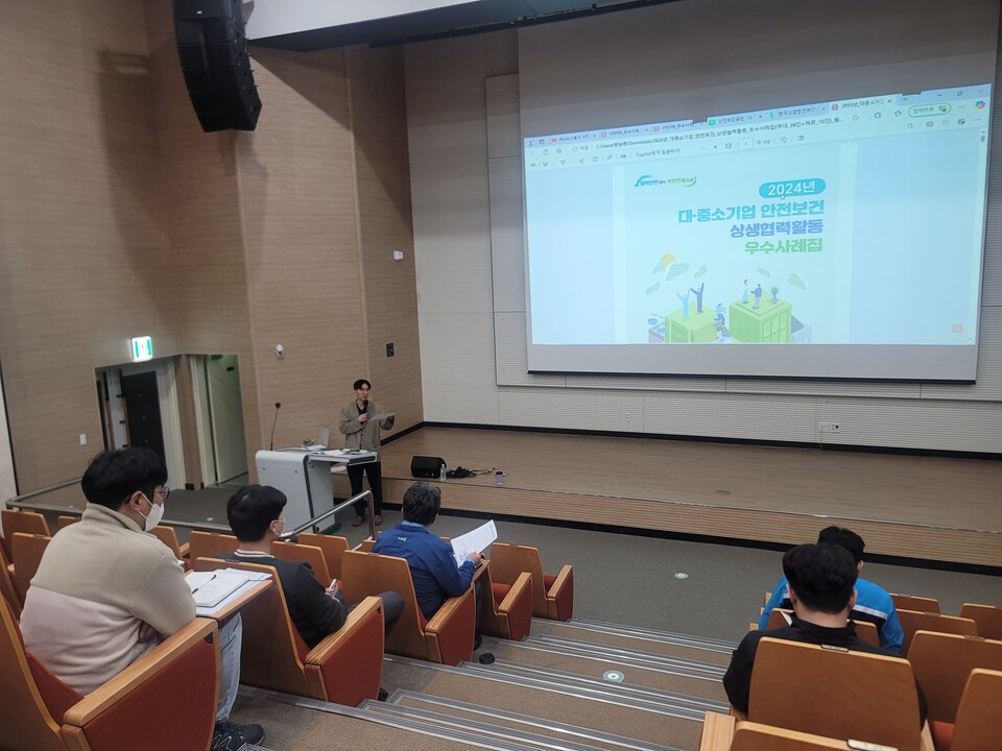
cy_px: 376
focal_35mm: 25
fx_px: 724
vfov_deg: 54.9
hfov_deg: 69.4
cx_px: 501
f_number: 1.8
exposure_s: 1/60
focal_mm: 7
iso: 200
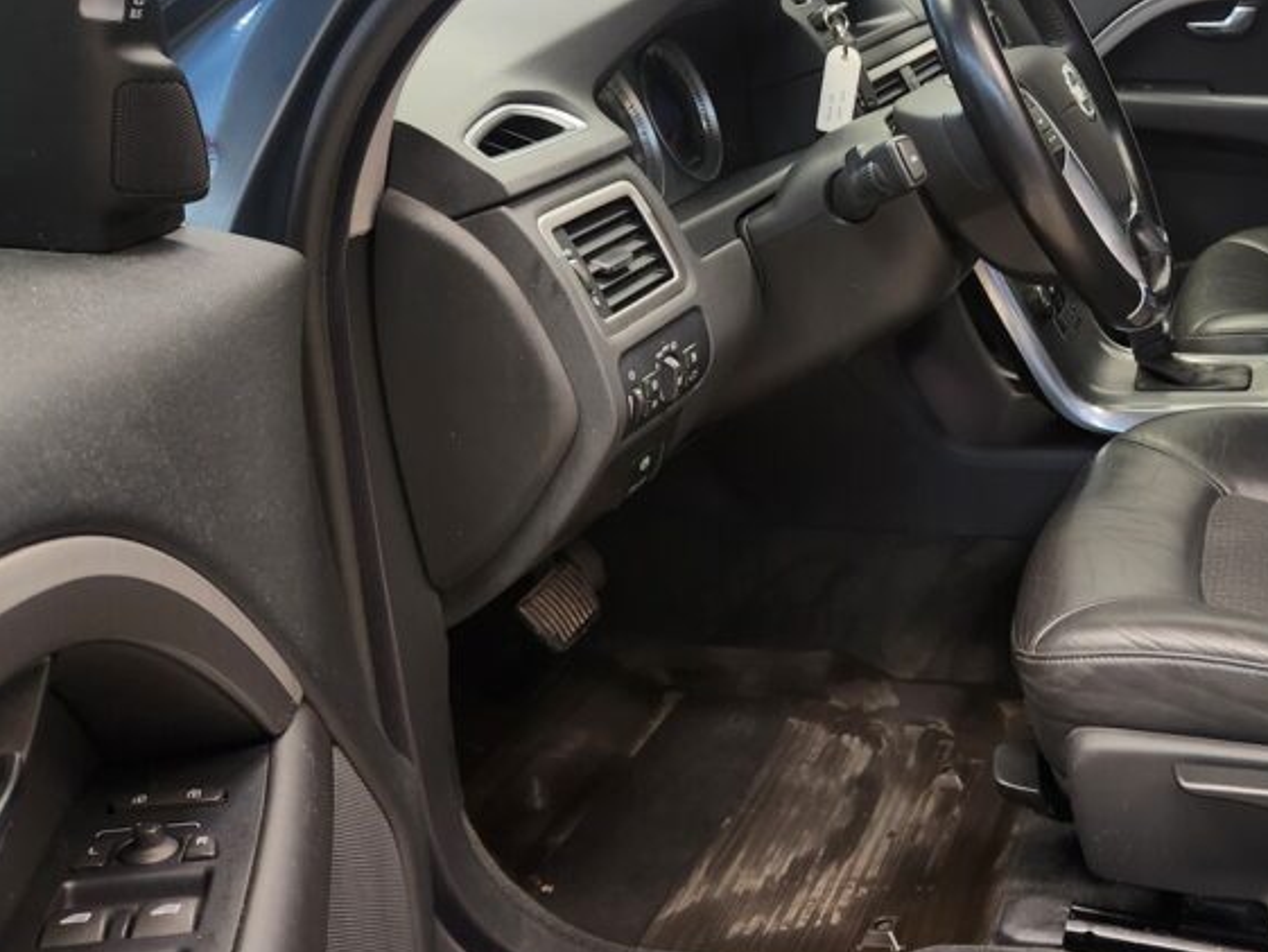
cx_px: 1117
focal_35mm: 42
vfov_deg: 34.3
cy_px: 396
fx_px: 1539
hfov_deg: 41.6
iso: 250
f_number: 1.8
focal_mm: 5.4
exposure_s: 1/100
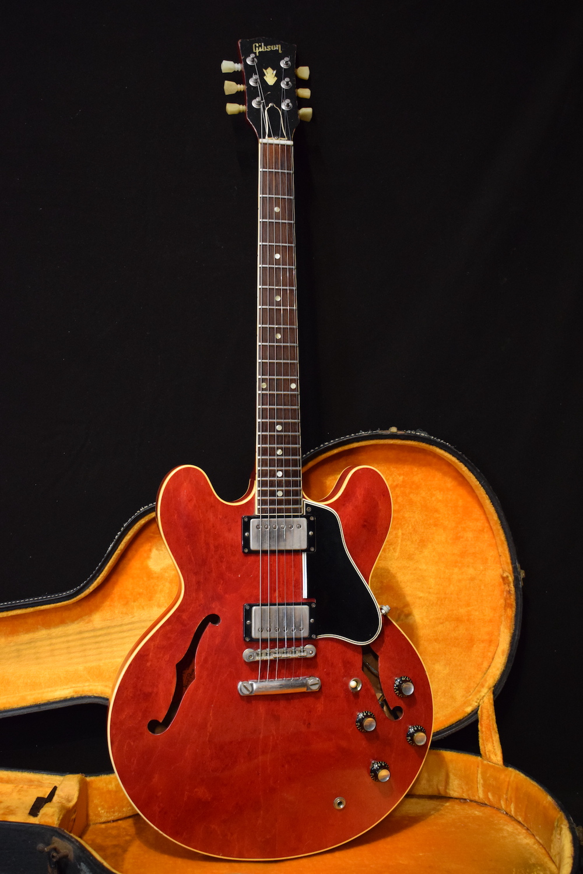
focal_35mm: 39
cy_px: 437
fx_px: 947
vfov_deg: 49.6
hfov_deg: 34.2
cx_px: 292
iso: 2800
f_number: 4
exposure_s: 1/30
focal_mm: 26
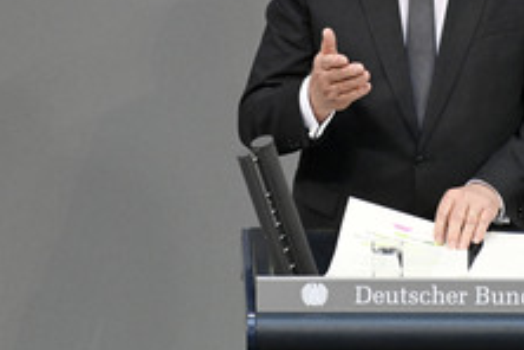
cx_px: 417
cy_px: 71
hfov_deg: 2.0
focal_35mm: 1016
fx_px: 14787
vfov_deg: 1.4
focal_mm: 500
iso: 10000
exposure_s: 1/400
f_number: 5.6
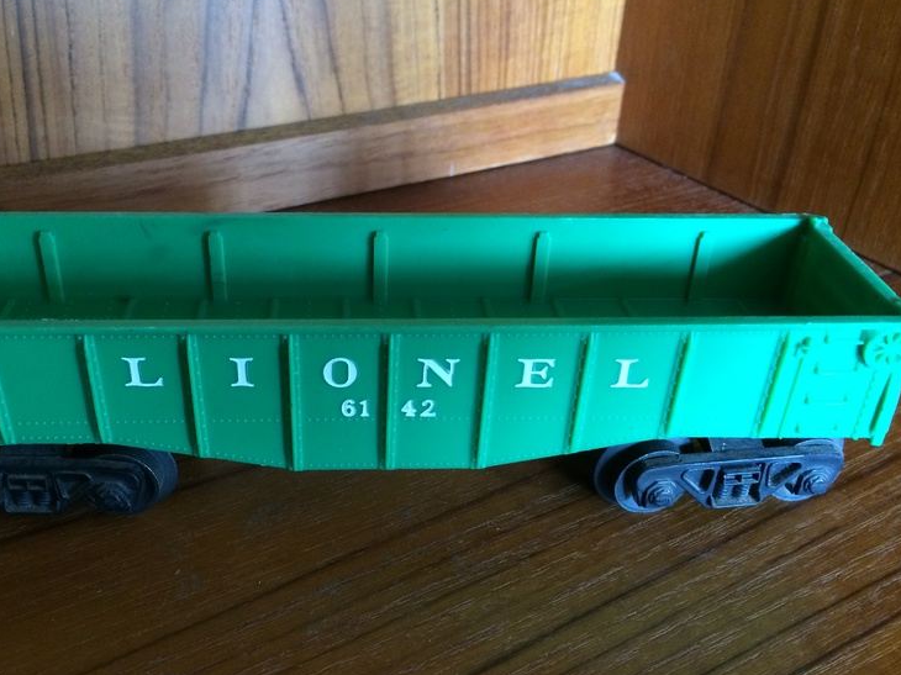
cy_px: 386
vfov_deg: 38.6
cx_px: 374
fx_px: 963
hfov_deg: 49.9
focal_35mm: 37
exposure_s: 1/30
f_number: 2.2
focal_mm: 4.12
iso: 250
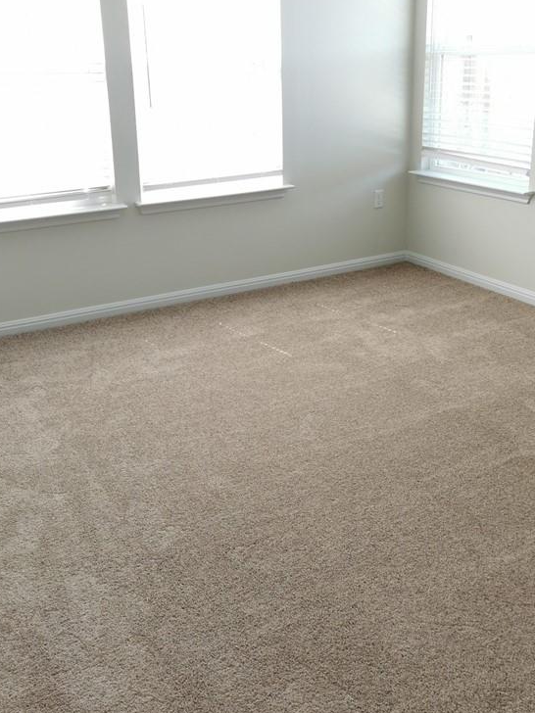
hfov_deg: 37.7
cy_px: 287
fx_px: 783
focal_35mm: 38
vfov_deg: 48.7
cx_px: 253
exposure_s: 1/120
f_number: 1.6
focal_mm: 5.56
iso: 100
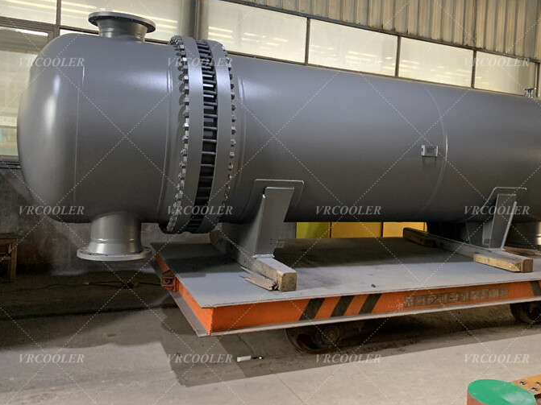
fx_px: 484
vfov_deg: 45.3
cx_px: 308
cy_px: 171
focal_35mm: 31
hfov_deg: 58.1
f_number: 1.8
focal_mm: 4.25
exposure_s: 1/46
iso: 400
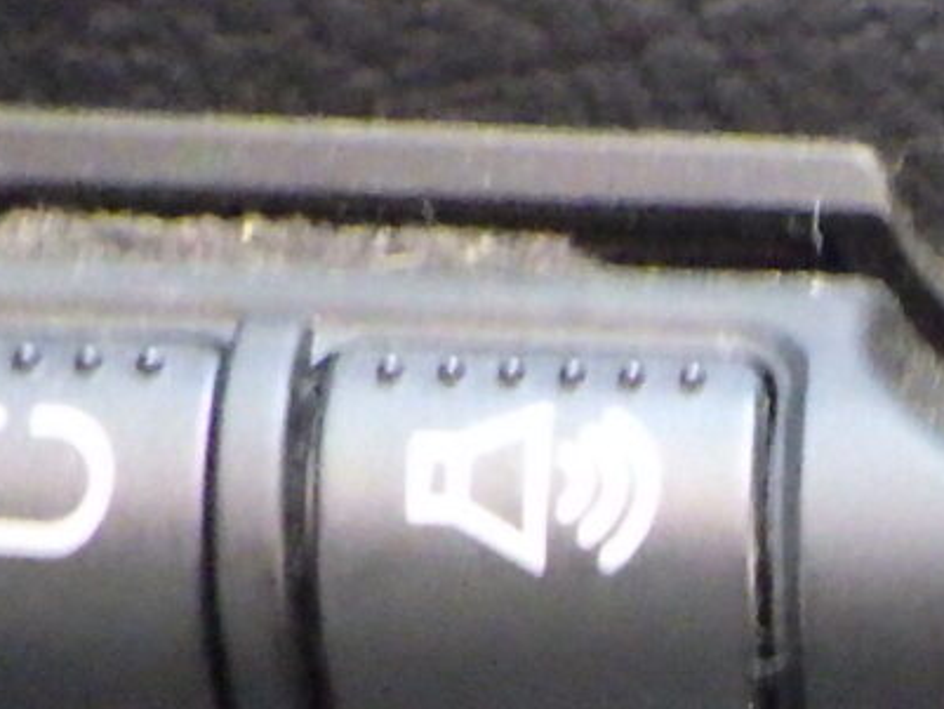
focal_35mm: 143
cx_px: 1382
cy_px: 1274
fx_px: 3901
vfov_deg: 9.8
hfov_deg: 13.1
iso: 1600
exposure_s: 1/25
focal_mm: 5
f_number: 3.5
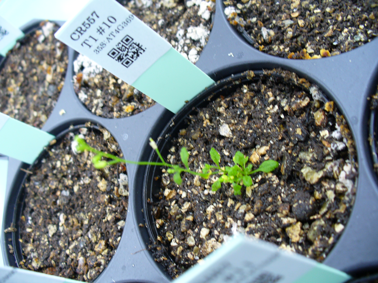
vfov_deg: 38.7
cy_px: 142
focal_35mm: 37
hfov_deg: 50.1
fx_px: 404
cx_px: 189
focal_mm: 6.1
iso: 100
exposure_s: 1/30
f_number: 2.8
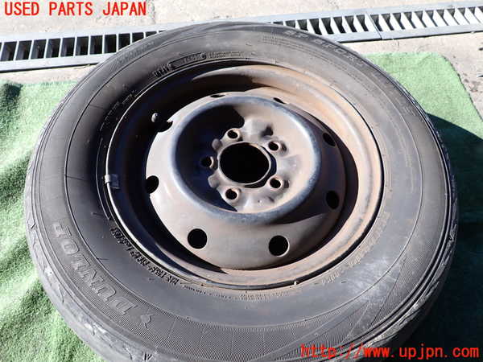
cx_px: 242
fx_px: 349
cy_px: 181
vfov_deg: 54.9
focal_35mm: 25
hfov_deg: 69.4
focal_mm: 4.5
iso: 100
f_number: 2.8
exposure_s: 1/320
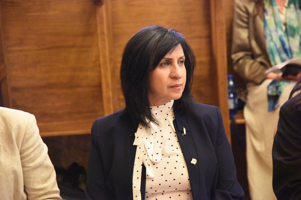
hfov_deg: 19.5
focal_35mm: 105
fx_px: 878
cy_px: 100
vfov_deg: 13.0
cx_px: 150
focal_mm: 105
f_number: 4.5
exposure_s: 1/80
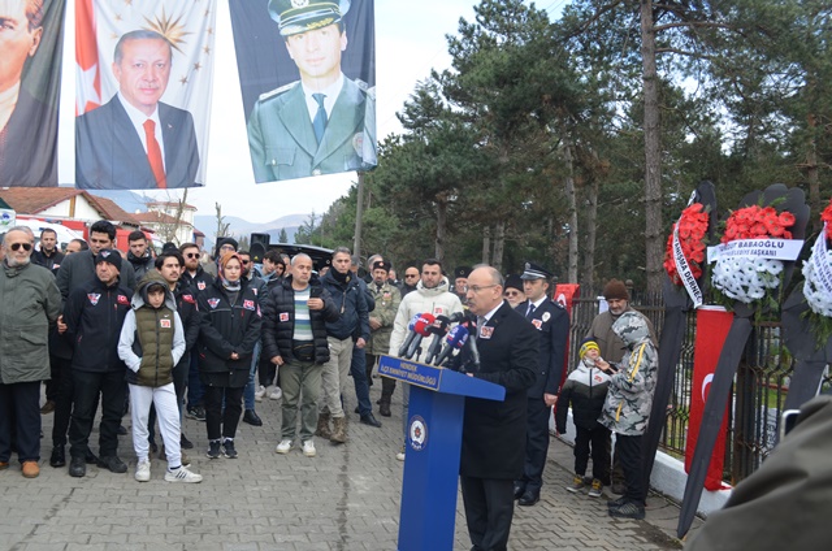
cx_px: 416
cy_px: 276
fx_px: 761
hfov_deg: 57.3
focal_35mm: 33
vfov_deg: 39.8
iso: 200
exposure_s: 1/160
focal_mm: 22
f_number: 6.3
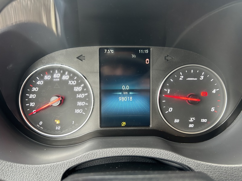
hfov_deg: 67.3
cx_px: 121
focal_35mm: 26
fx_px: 182
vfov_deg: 53.1
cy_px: 90
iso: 160
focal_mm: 5.7
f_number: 1.5
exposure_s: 1/56
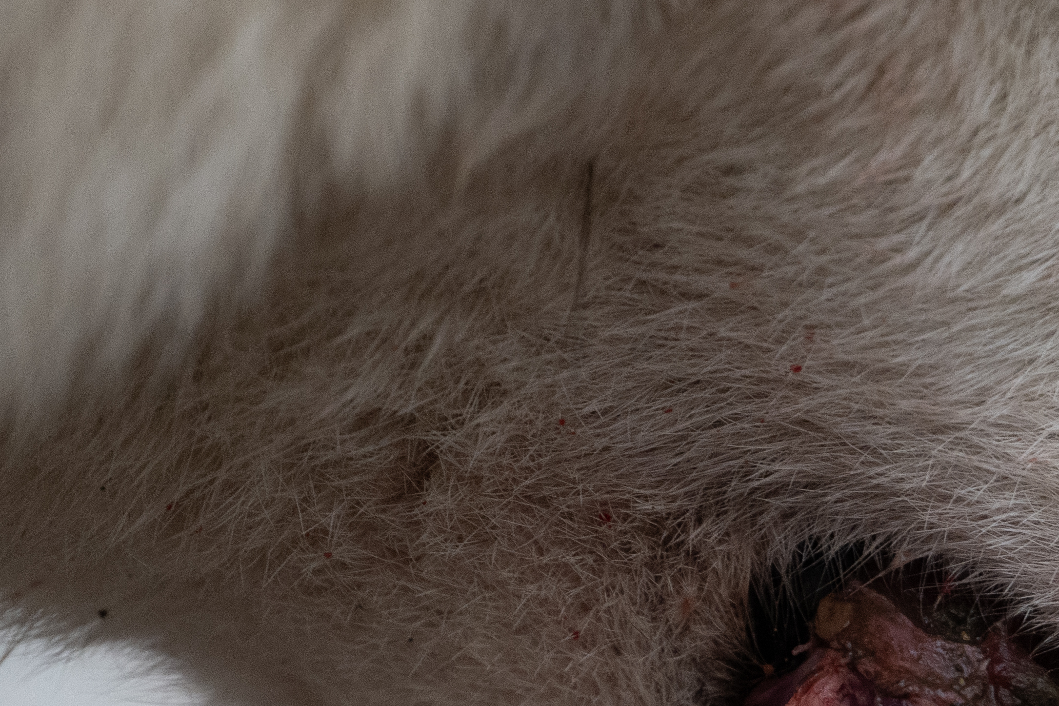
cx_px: 1926
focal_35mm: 1521
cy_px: 854
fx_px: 44736
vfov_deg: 0.9
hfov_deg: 1.4
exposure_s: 1/1250
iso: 1250
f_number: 3.2
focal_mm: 400
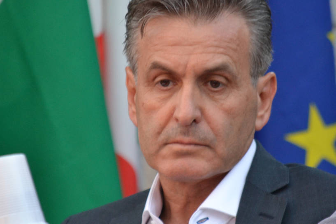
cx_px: 184
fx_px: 5265
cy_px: 97
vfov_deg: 2.4
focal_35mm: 564
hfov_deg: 3.7
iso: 1250
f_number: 5.6
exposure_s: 1/125
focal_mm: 300
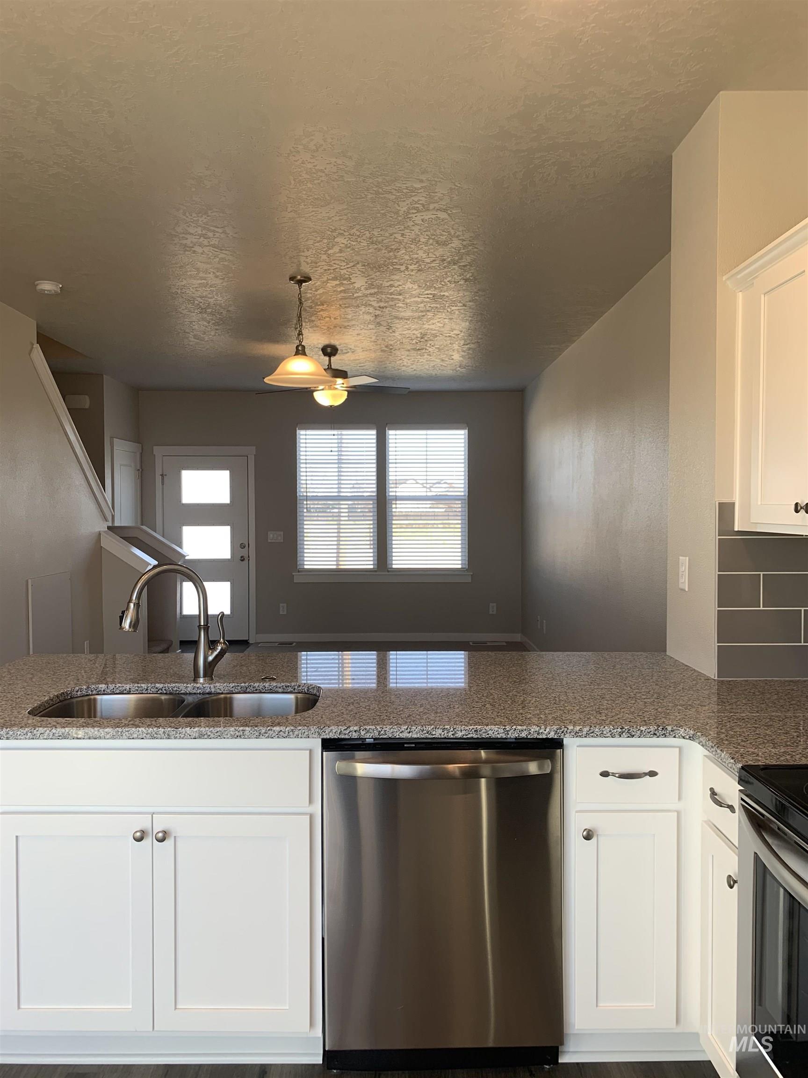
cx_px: 404
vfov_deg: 67.3
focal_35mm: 26
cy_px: 539
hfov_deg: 53.1
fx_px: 809
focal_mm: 4.25
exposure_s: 1/120
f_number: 1.8
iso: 40
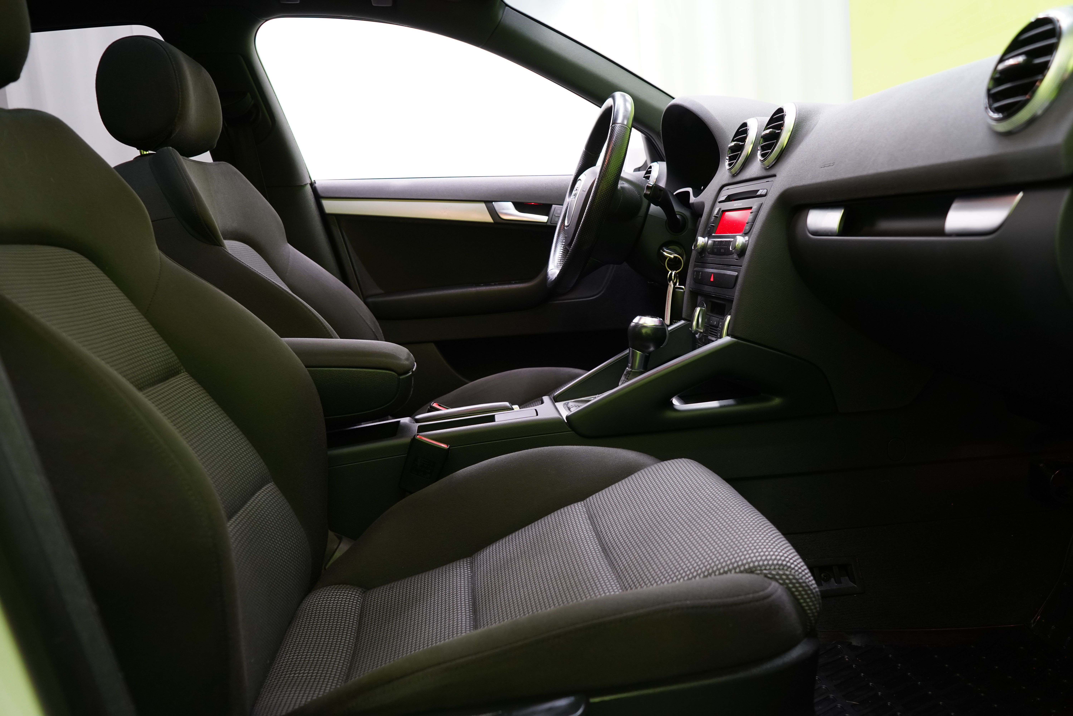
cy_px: 358
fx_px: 834
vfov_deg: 46.4
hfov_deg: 65.5
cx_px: 536
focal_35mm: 28
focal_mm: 28
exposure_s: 1/20
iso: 1600
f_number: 5.6
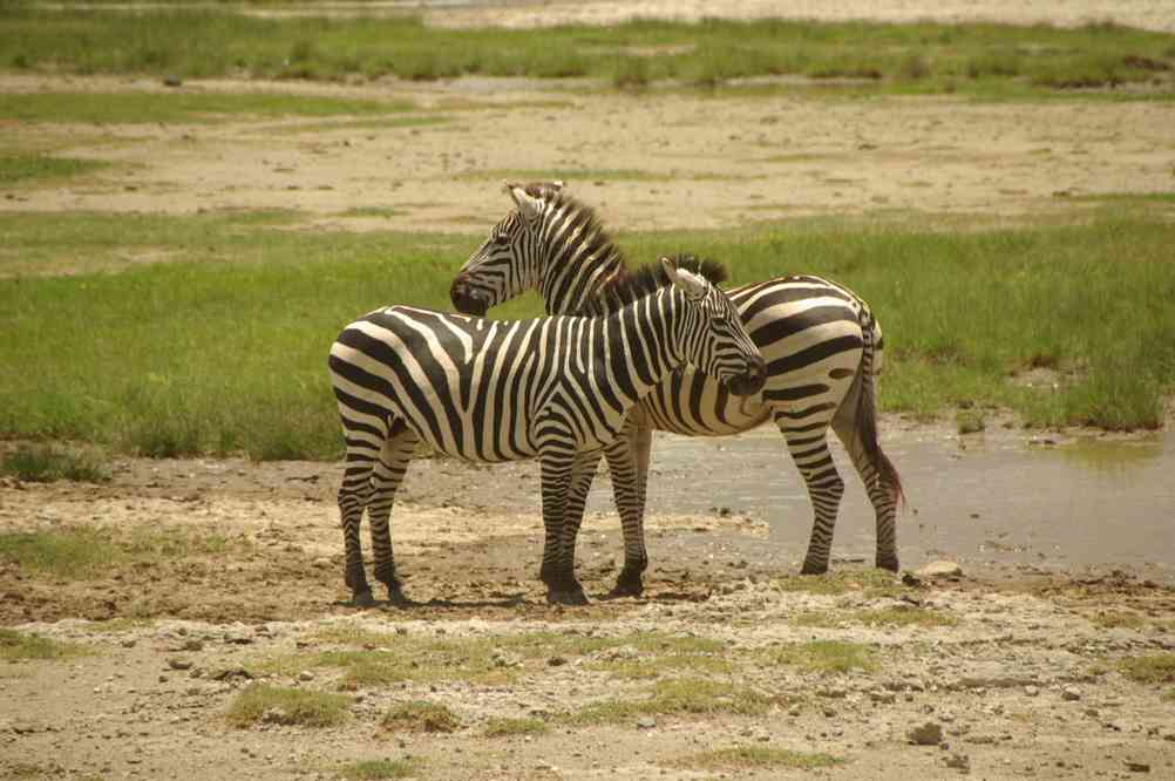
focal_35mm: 330
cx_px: 588
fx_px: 10760
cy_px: 390
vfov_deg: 4.2
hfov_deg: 6.3
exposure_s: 1/250
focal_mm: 220
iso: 100
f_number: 6.7
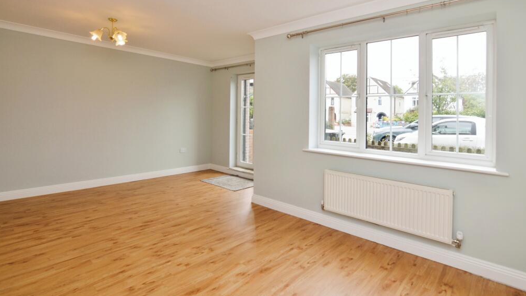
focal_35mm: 18
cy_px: 130
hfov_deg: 94.2
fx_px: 244
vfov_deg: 62.1
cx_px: 264
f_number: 5.6
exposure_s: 1/125
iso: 200
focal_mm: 11
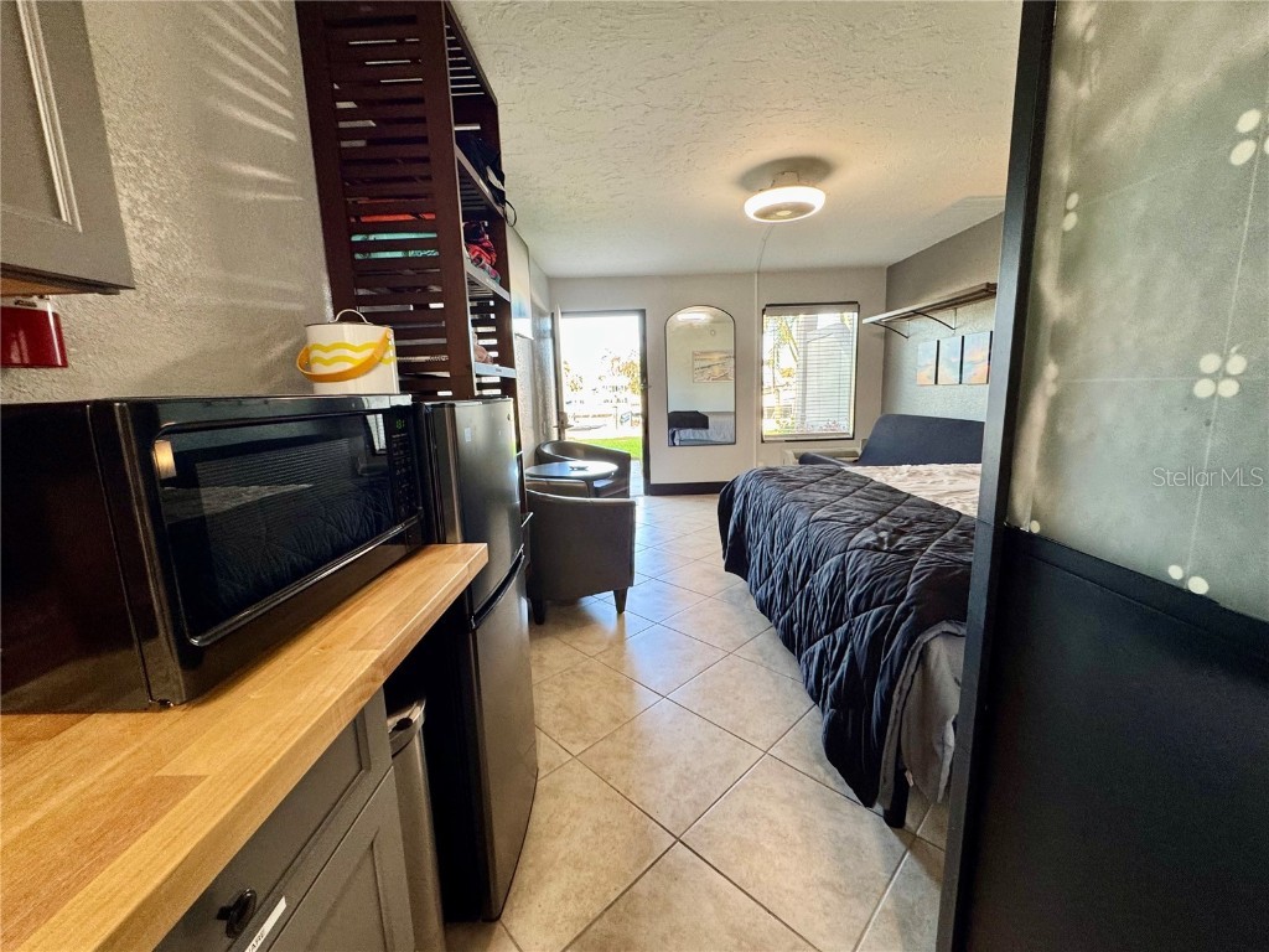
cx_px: 634
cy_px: 476
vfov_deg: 85.7
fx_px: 513
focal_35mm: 14
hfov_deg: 102.1
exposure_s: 1/60
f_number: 2.2
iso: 200
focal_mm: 2.22
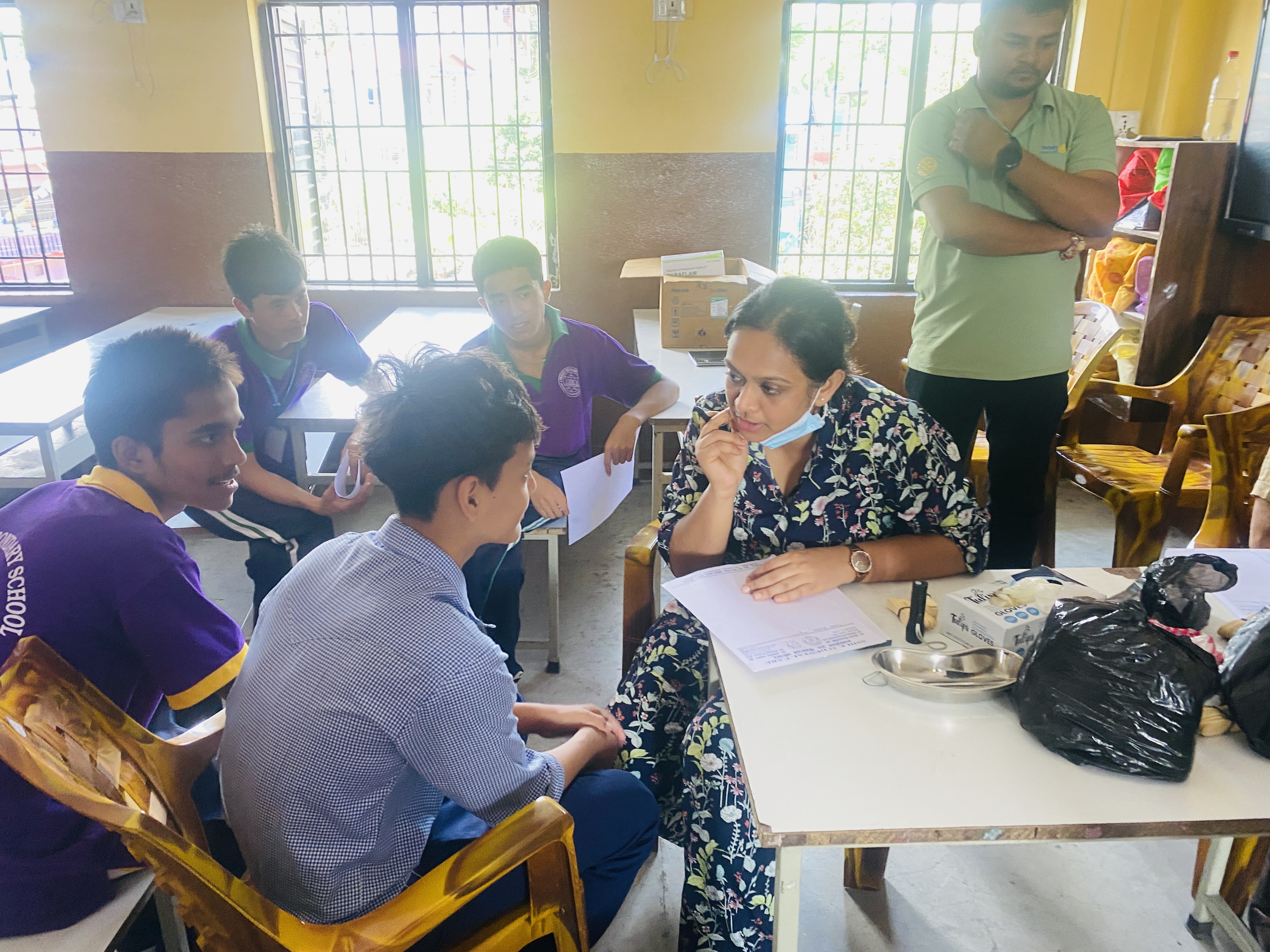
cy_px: 476
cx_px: 635
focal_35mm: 26
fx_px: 954
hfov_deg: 67.3
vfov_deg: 53.1
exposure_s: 1/60
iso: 160
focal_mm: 4.25
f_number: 1.8
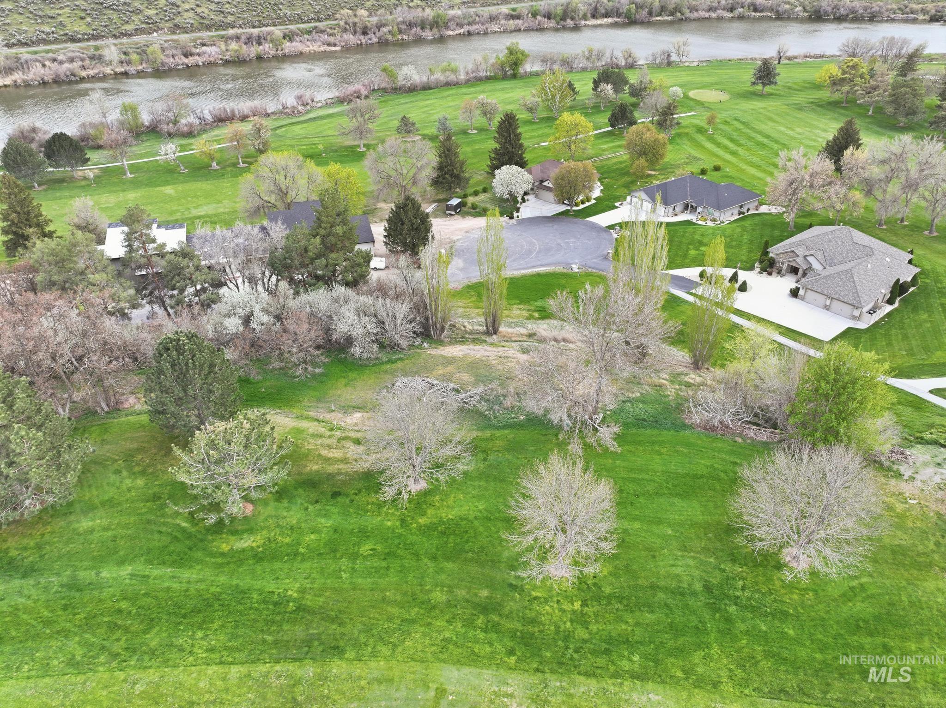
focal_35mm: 24
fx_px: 656
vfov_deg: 56.8
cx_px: 473
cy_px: 354
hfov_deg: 71.6
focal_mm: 12.3
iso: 110
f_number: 2.8
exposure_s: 1/120
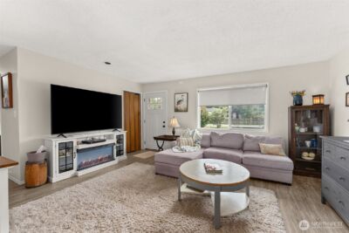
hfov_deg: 100.4
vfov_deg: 77.4
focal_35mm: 15
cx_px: 174
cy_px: 116
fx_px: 145
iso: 500
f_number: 8
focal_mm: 15
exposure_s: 1/8
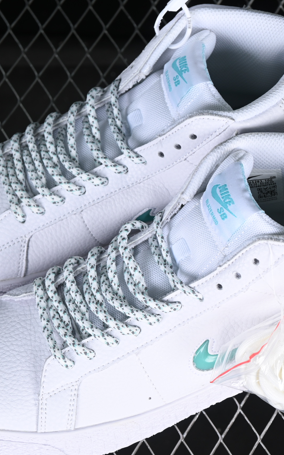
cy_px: 242
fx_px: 1535
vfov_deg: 16.8
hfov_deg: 10.6
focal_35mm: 124
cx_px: 146
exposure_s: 1/80
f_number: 7.1
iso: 160
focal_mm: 50
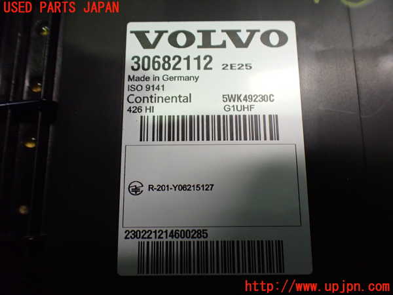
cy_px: 148
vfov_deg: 46.8
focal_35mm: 30
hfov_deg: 60.0
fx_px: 341
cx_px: 196
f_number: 2.3
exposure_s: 1/100
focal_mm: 5.4
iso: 800
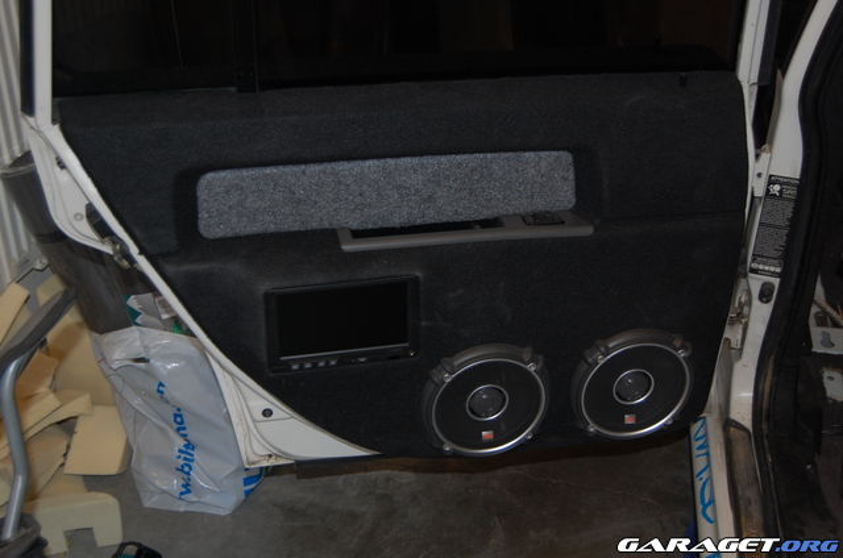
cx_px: 422
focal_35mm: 46
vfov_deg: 28.8
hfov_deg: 42.4
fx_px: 1087
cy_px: 279
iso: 400
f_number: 4.5
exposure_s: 1/60
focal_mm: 31
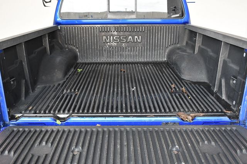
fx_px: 233
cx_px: 124
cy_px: 82
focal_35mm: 34
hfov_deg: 55.8
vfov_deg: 38.8
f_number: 9
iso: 2500
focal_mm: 23
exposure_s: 1/250
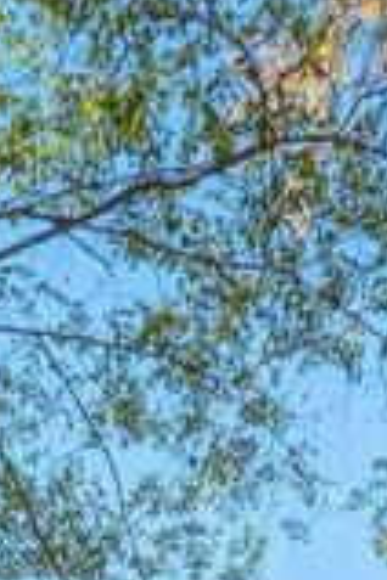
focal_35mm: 143
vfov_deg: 12.9
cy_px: 1080
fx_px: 2306
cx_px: 159
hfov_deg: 9.6
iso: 400
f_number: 8
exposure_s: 1/160
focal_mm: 21
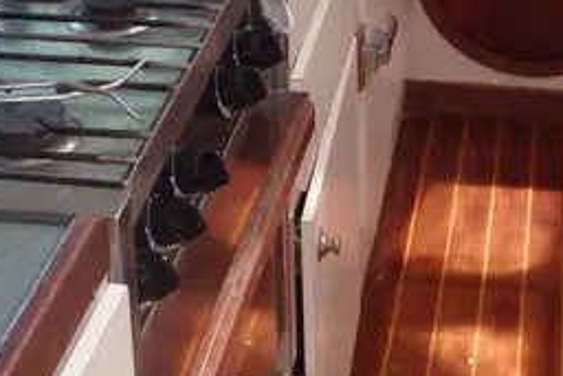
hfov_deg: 22.2
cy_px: -169
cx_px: 409
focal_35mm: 91
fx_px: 1424
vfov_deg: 14.2
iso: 200
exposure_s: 1/30
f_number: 3.9
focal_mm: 5
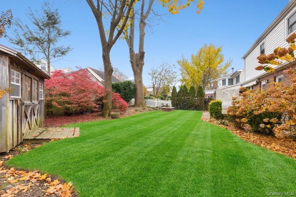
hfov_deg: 104.3
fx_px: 115
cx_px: 148
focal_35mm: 14
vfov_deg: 81.2
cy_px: 98
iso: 220
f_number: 8
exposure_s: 1/30
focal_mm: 14
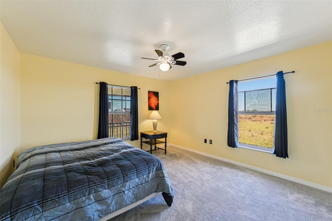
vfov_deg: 81.2
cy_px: 110
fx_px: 129
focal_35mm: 14
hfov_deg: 104.3
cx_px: 166
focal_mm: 14
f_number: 8
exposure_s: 1/80
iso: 400
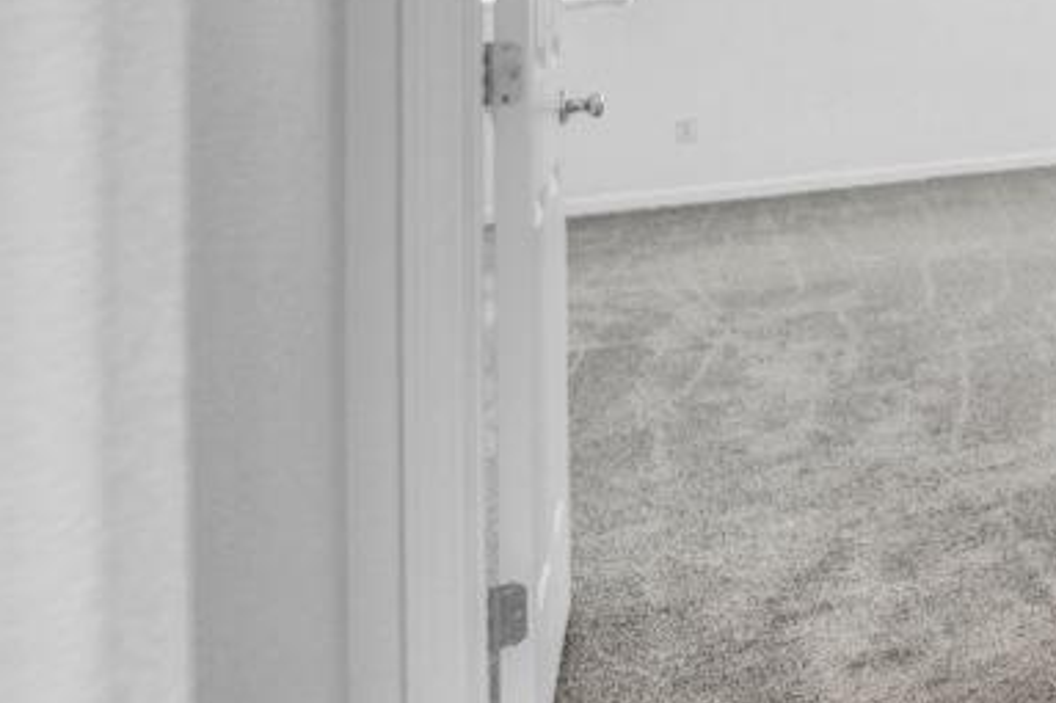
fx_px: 1378
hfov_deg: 20.2
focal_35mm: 47
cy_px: -98
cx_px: 2058
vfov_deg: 26.1
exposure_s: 1/4
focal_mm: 12
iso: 100
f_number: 4.5
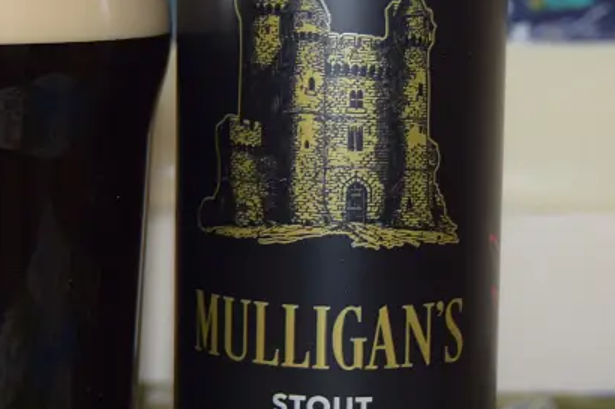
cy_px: 169
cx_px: 164
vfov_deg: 9.1
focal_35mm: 150
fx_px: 2561
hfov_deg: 13.6
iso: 560
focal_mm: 40
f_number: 5
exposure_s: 1/60
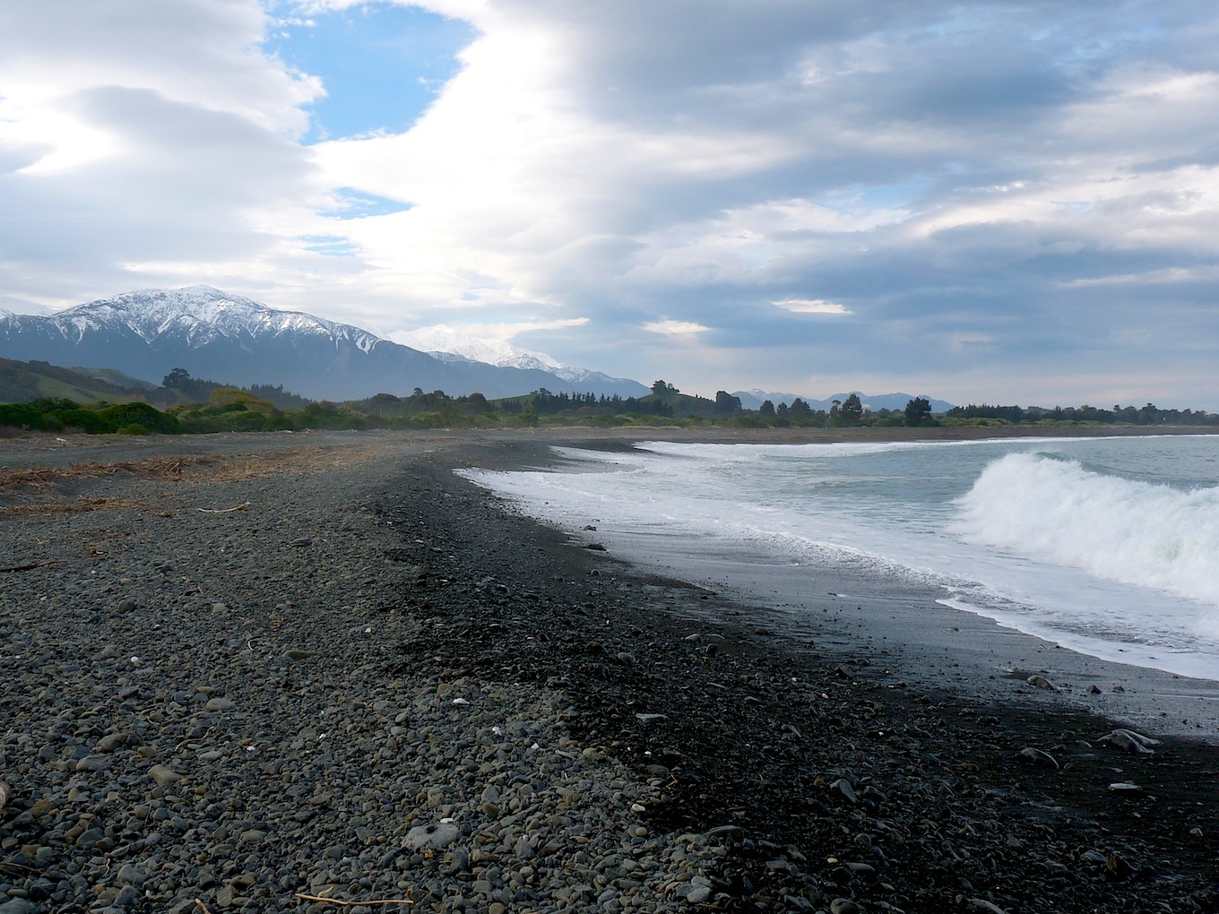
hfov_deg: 51.3
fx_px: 1268
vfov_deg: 39.6
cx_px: 640
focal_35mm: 36
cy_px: 435
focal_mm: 6
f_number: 5.6
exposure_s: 1/250
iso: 100
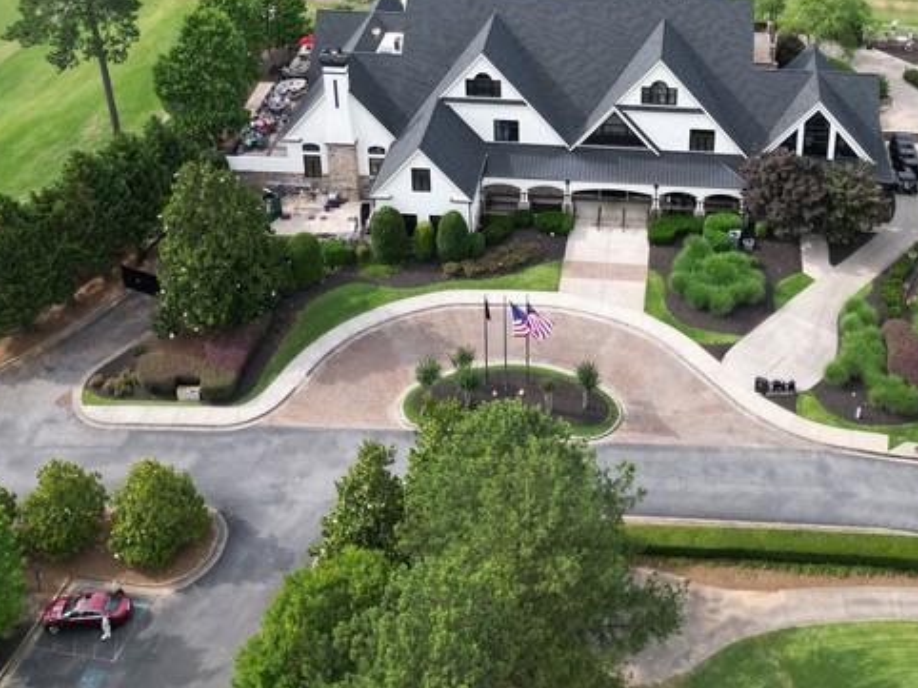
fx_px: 1352
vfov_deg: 27.4
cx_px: 613
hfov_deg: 37.1
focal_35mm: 51
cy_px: 50
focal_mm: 6.72
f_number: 1.7
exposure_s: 1/1250
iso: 140
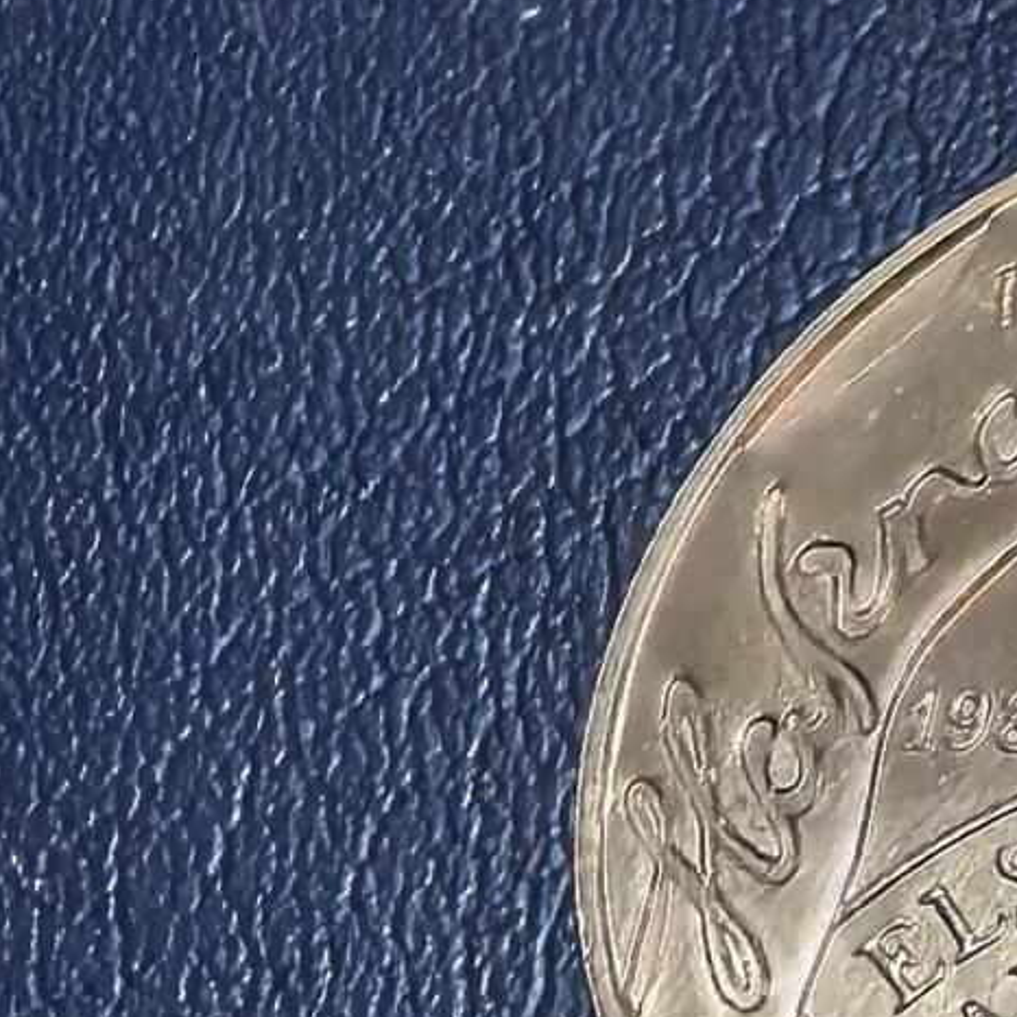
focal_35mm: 82
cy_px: 812
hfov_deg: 19.8
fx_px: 2726
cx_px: 1242
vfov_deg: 20.9
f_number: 2.2
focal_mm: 1.68
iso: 200
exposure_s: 1/33.3
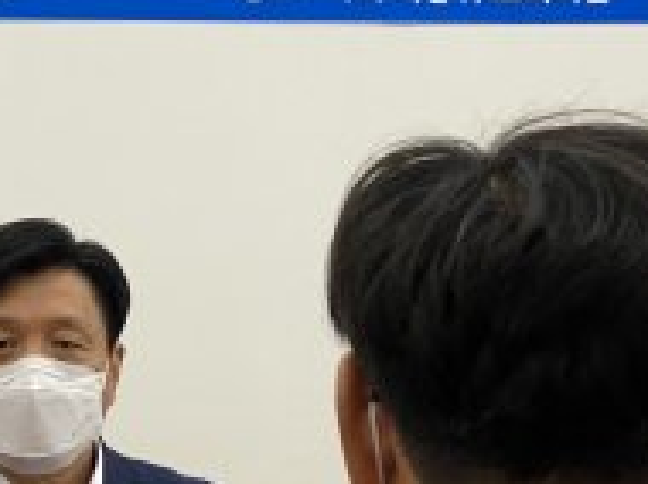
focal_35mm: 156
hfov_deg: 12.4
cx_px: -78
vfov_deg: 9.5
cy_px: 288
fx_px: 2917
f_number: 2
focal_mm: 6
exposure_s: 1/120
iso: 100
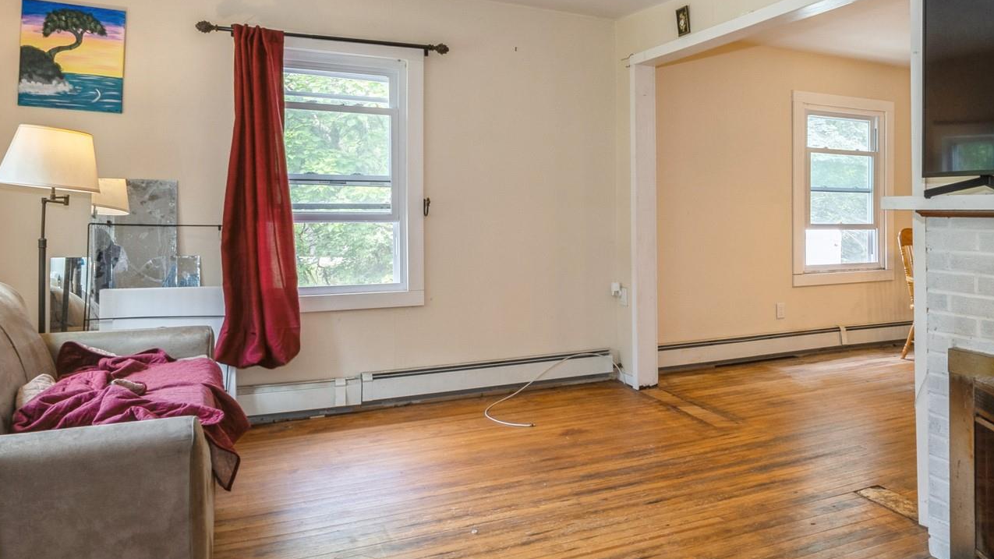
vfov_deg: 41.2
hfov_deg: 63.6
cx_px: 755
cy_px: 208
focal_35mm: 28
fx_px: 738
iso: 200
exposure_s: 1/8
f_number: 8
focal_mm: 8
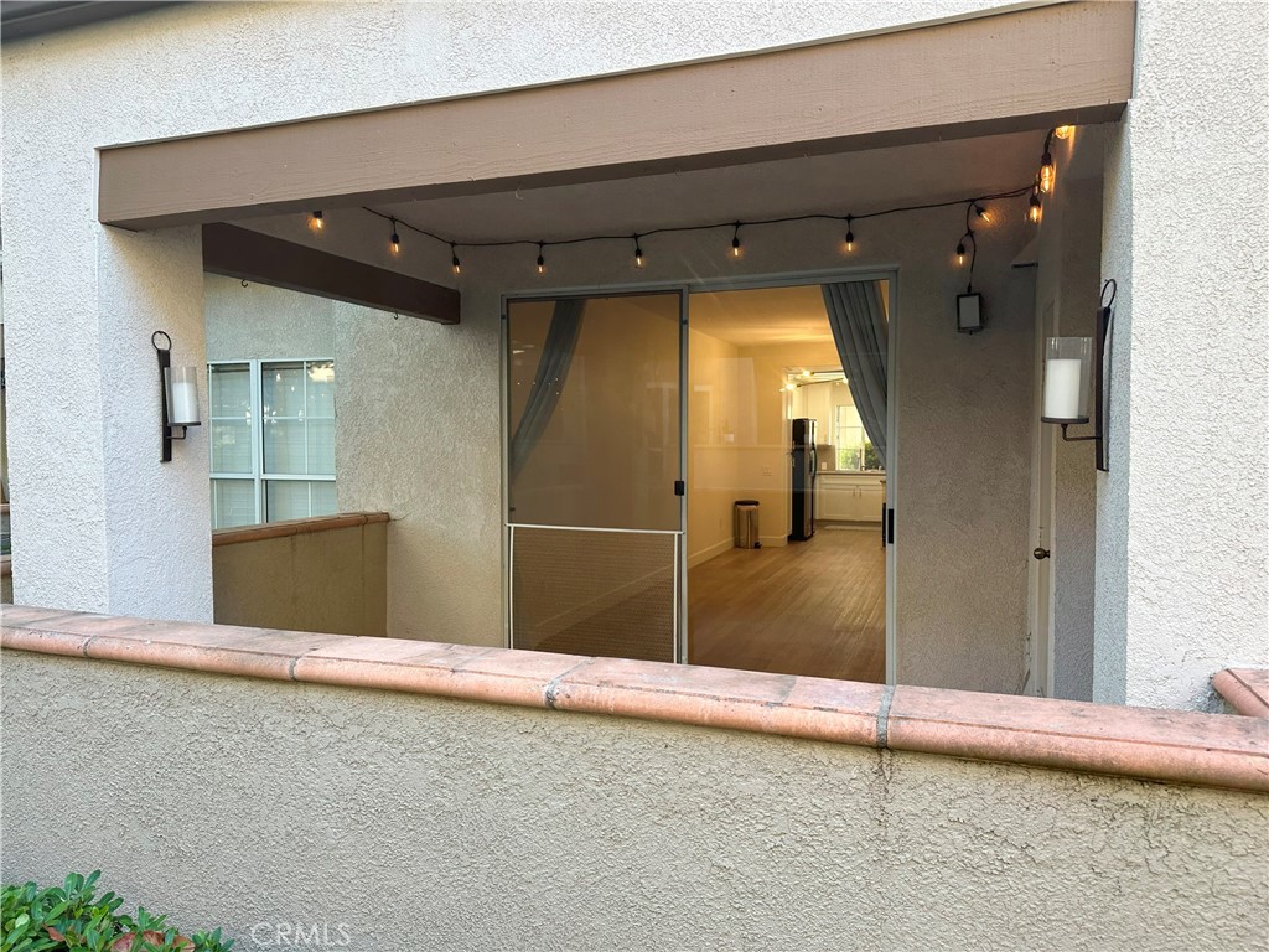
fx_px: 880
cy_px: 476
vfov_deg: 56.8
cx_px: 634
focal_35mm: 24
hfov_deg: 71.6
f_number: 1.78
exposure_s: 1/120
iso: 100
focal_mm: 6.86
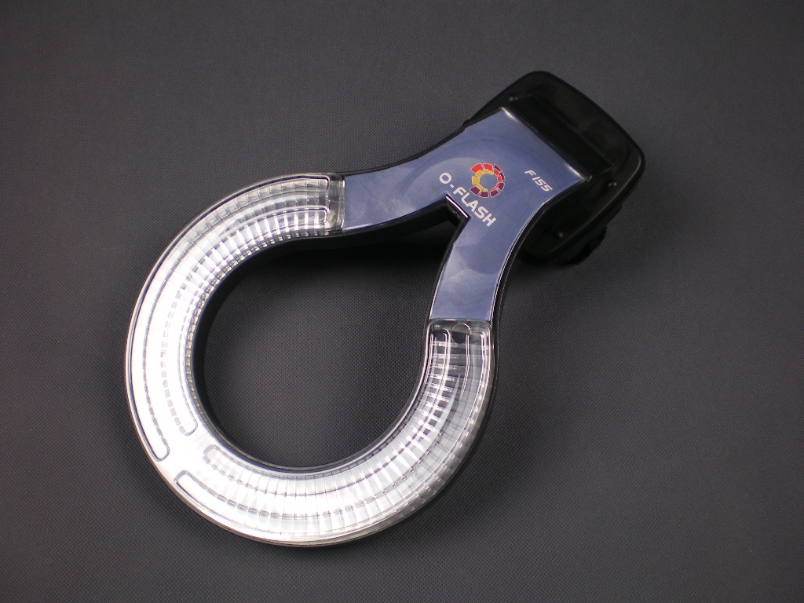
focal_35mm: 38
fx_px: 883
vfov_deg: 37.7
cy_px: 302
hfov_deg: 49.0
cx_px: 402
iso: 64
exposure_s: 1/40
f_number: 3.1
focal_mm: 6.3
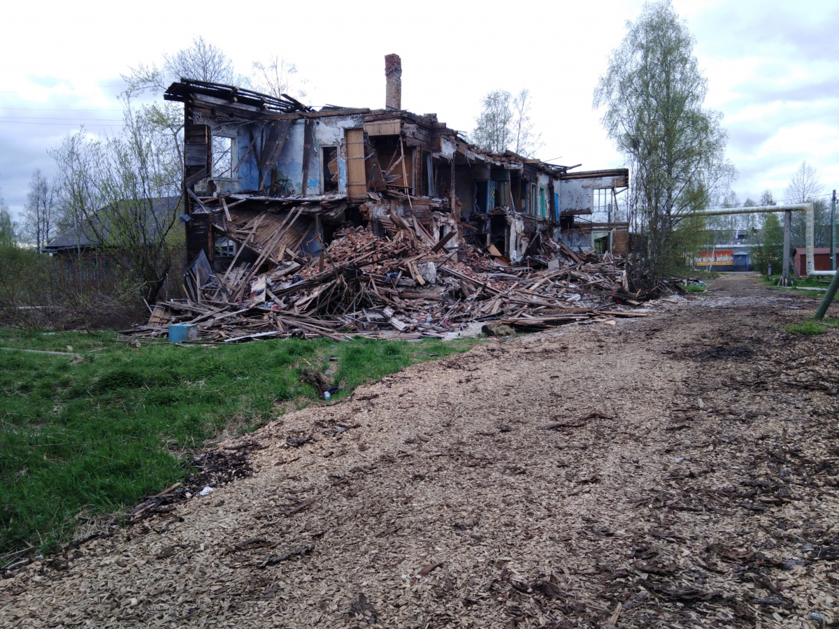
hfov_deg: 67.3
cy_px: 314
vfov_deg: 53.1
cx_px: 420
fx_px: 630
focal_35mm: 26
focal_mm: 3.46
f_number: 2.2
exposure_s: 1/580
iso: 100
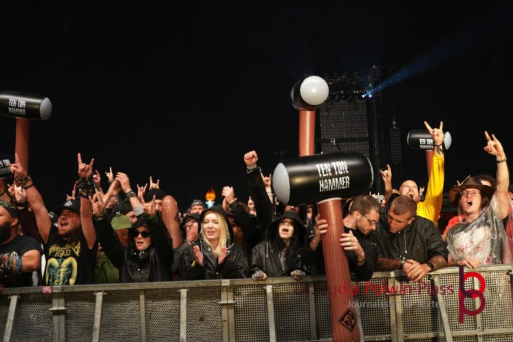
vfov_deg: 37.3
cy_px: 170
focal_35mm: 36
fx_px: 506
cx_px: 258
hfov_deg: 53.8
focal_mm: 23
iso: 640
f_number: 4
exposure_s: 1/40
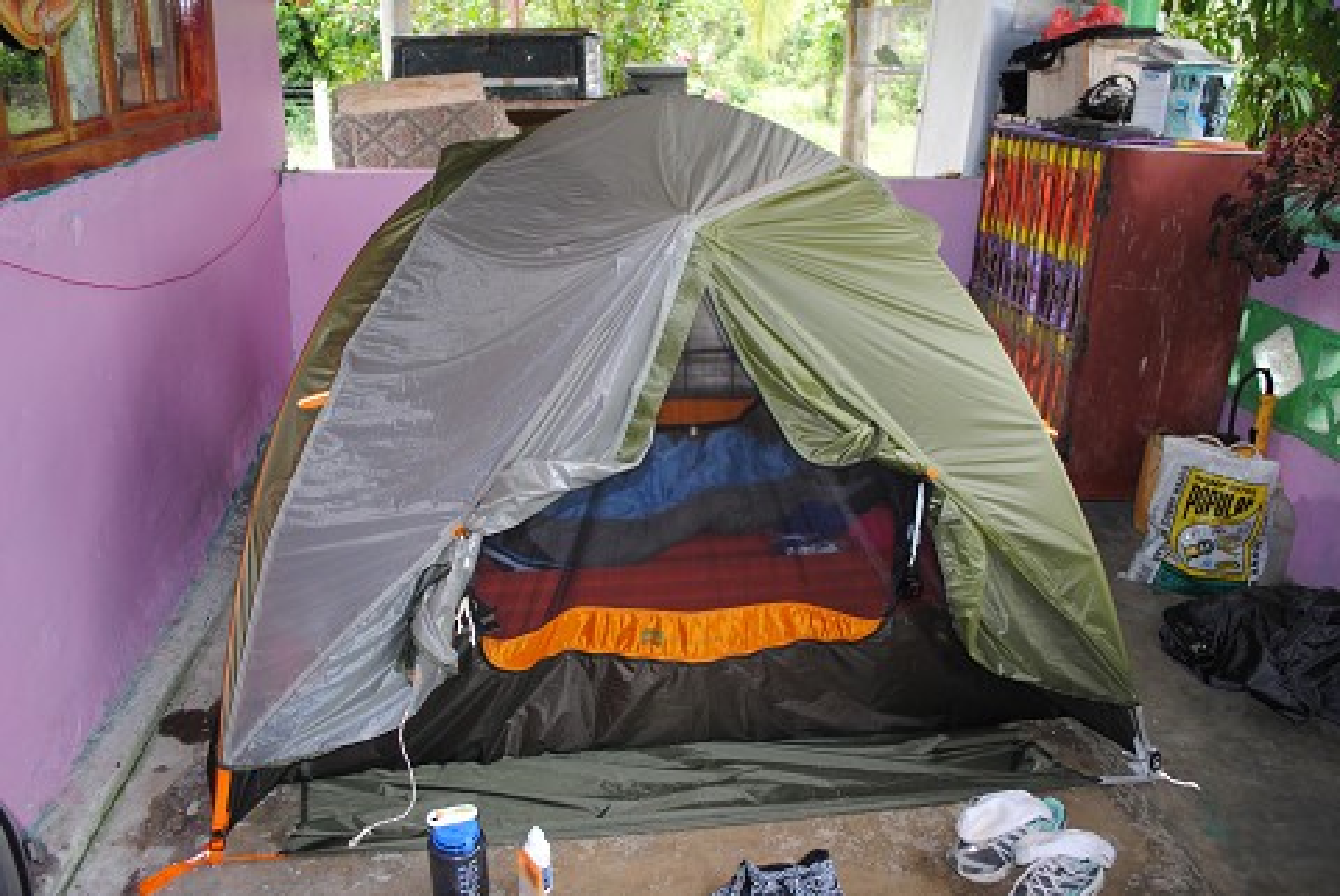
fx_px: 1006
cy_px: 448
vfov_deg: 48.0
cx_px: 670
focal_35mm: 27
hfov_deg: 67.3
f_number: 3.5
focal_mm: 18
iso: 200
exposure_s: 1/60
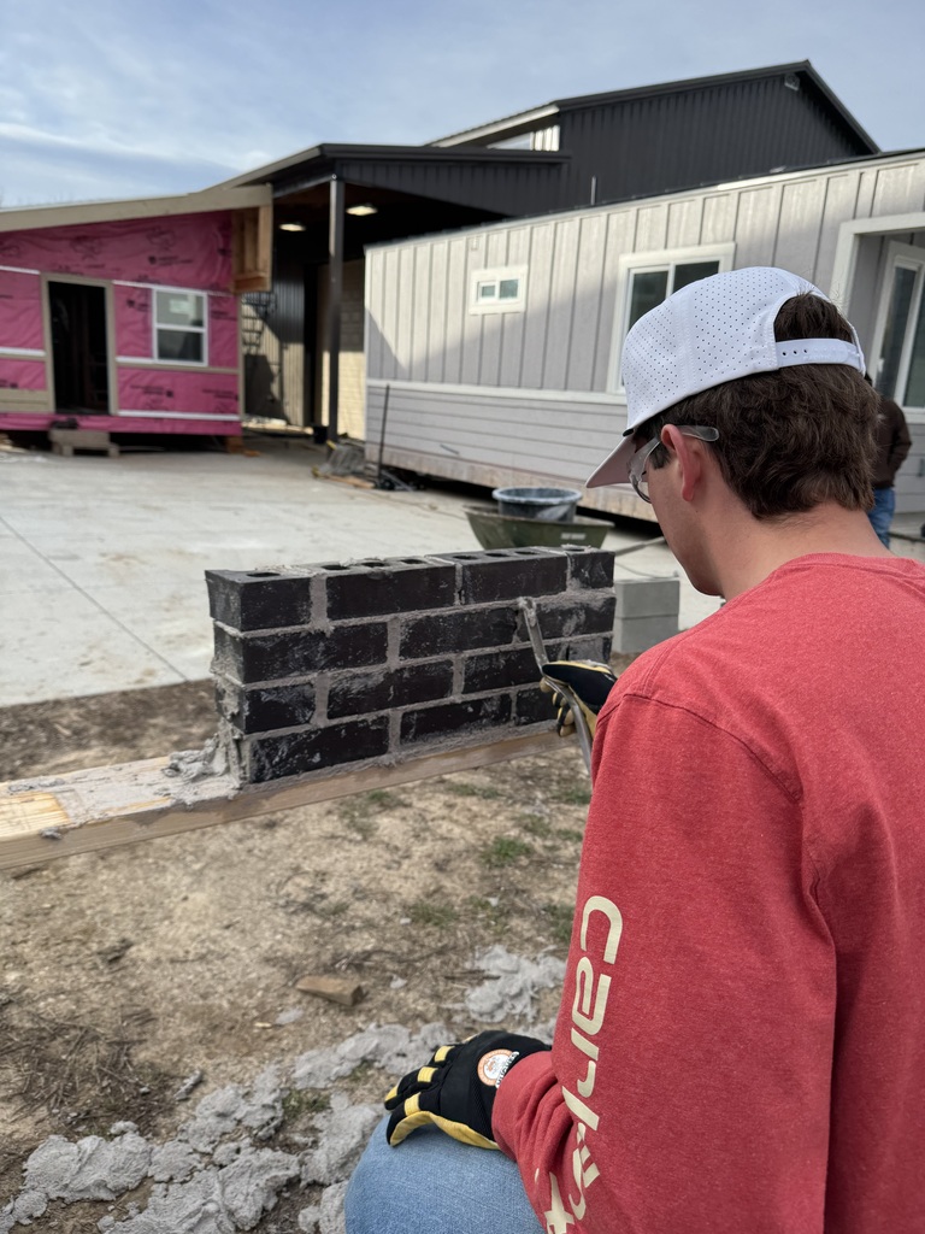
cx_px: 462
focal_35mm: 24
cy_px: 617
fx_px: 855
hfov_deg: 56.8
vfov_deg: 71.6
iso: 80
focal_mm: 6.76
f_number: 1.78
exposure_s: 1/2105
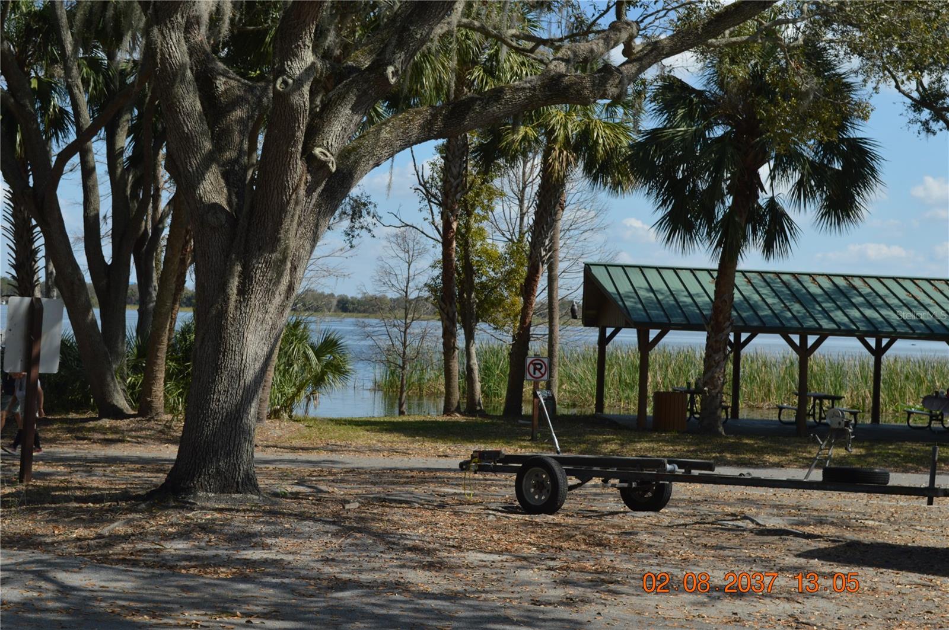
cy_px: 315
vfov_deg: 22.6
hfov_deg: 33.4
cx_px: 474
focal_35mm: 60
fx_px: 1580
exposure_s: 1/250
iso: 100
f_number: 8
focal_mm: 40
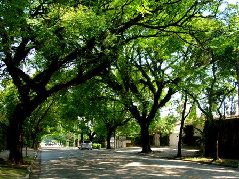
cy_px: 90
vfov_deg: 40.7
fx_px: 242
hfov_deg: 52.6
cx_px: 120
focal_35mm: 35
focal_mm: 5.8
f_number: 2.8
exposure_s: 1/123
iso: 50
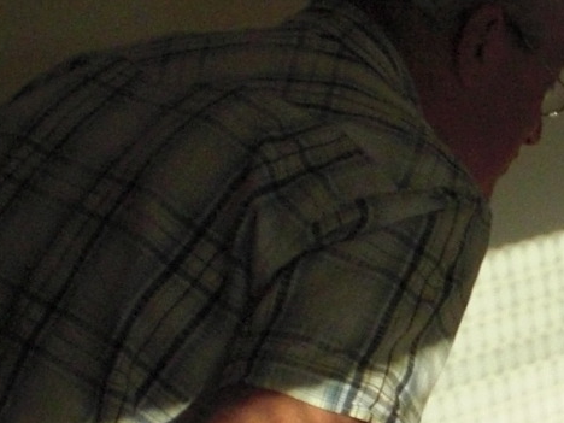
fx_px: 2118
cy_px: 424
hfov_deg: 14.8
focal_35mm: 130
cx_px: 609
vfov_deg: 11.3
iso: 400
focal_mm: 6.3
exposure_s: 1/80
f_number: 3.1
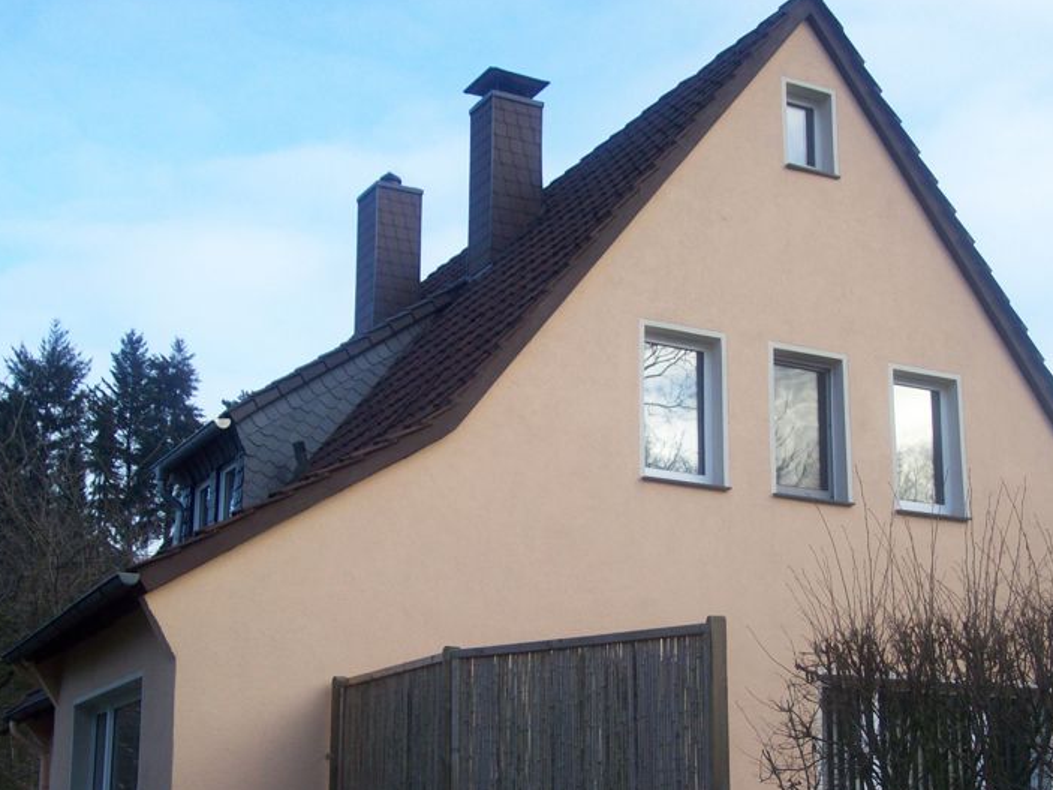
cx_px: 584
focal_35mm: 57
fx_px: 1734
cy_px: 492
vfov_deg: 25.6
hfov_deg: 33.8
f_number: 3
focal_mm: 7.6
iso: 80
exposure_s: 1/274
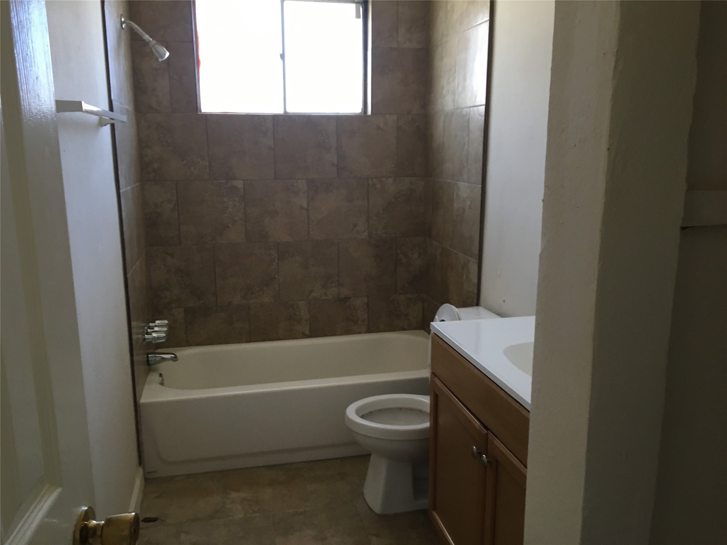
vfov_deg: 48.2
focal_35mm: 29
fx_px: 609
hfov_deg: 61.7
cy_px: 272
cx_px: 364
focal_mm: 4.15
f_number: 2.2
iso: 100
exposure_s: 1/30
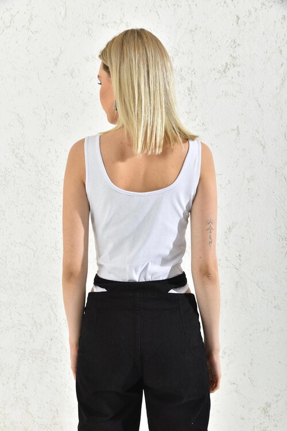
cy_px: 216
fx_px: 454
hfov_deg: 35.1
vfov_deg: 50.7
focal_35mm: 38
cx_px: 144
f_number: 7.1
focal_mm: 38
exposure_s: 1/160
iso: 100
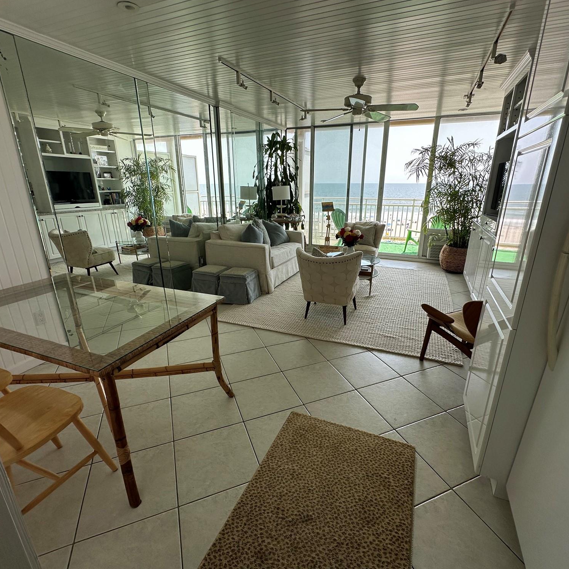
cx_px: 290
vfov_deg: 84.0
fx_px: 316
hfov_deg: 84.0
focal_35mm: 17
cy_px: 288
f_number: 2.2
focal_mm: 2.22
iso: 40
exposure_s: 1/355
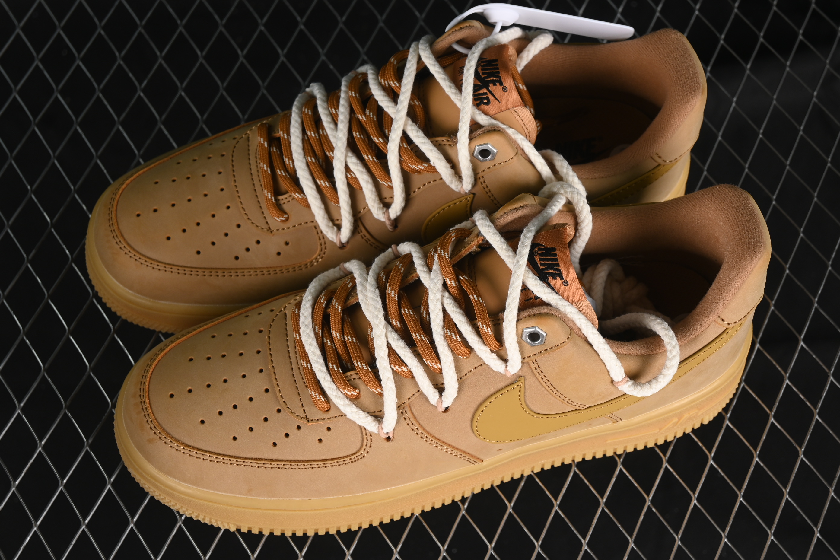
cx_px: 420
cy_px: 280
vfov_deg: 18.2
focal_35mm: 75
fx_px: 1750
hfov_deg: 27.0
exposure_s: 1/60
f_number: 7.1
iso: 160
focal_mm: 50
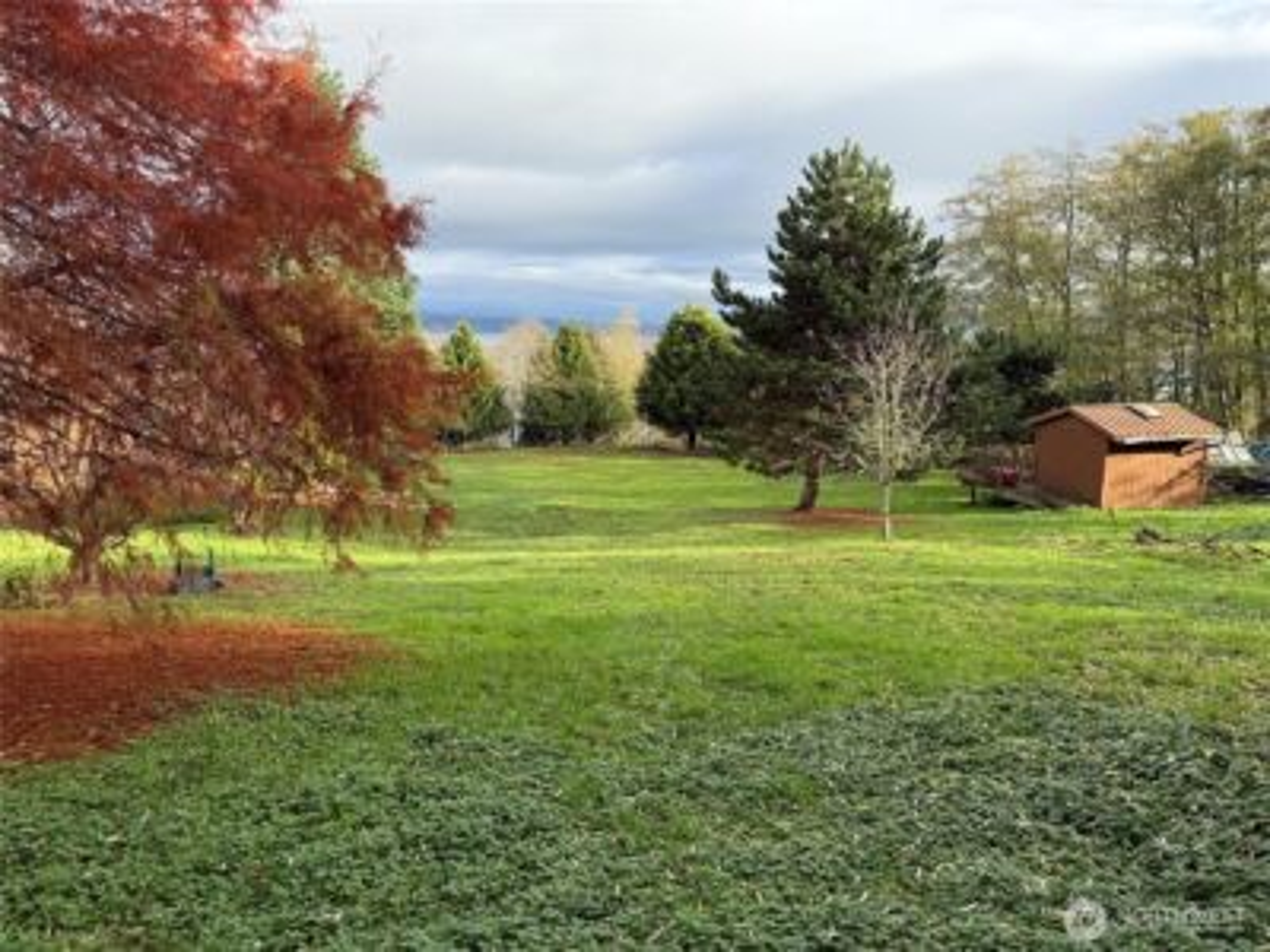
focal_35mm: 24
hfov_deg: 71.6
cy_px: 476
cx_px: 635
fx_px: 881
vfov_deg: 56.8
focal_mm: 6.76
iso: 80
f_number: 1.78
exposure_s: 1/1361
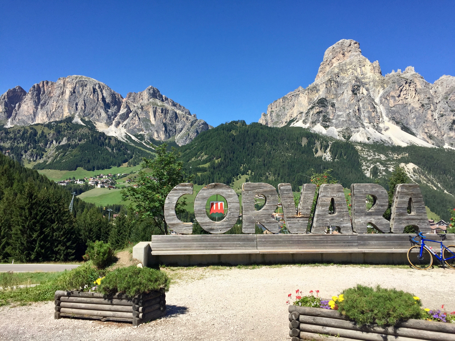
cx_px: 228
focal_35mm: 29
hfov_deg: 61.7
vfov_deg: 48.2
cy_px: 170
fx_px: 381
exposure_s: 1/2198
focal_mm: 4.15
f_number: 2.2
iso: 32
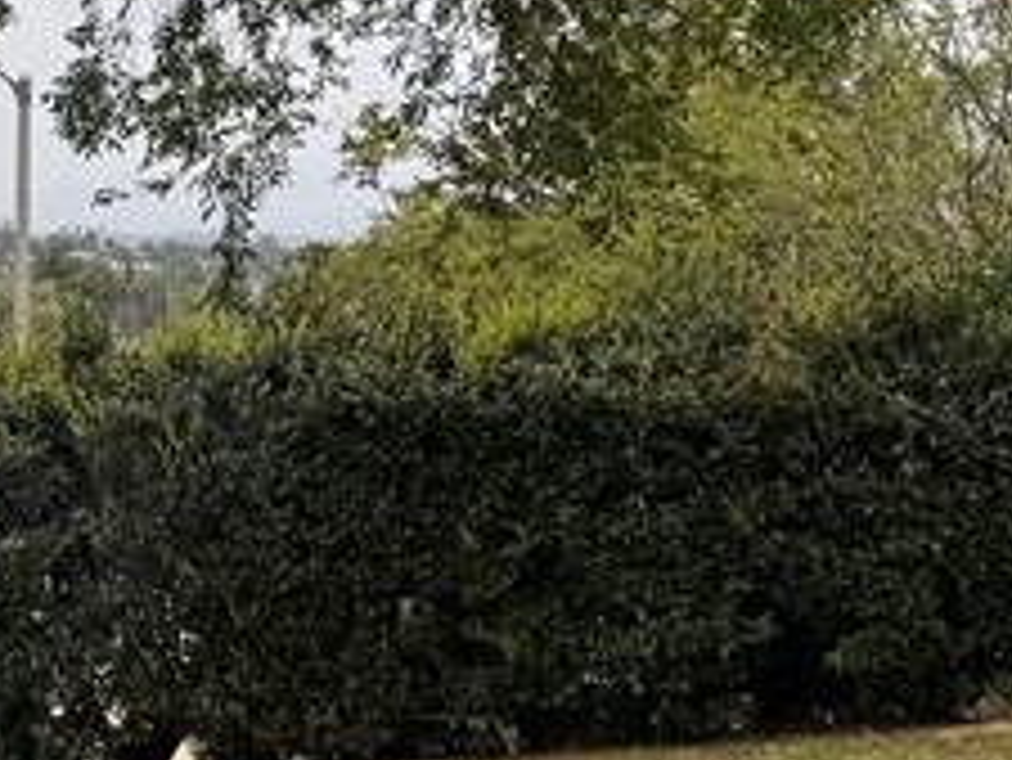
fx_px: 3188
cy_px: 292
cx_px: -63
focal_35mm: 109
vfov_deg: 13.6
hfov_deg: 17.5
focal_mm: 6.76
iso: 80
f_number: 1.78
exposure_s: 1/3597
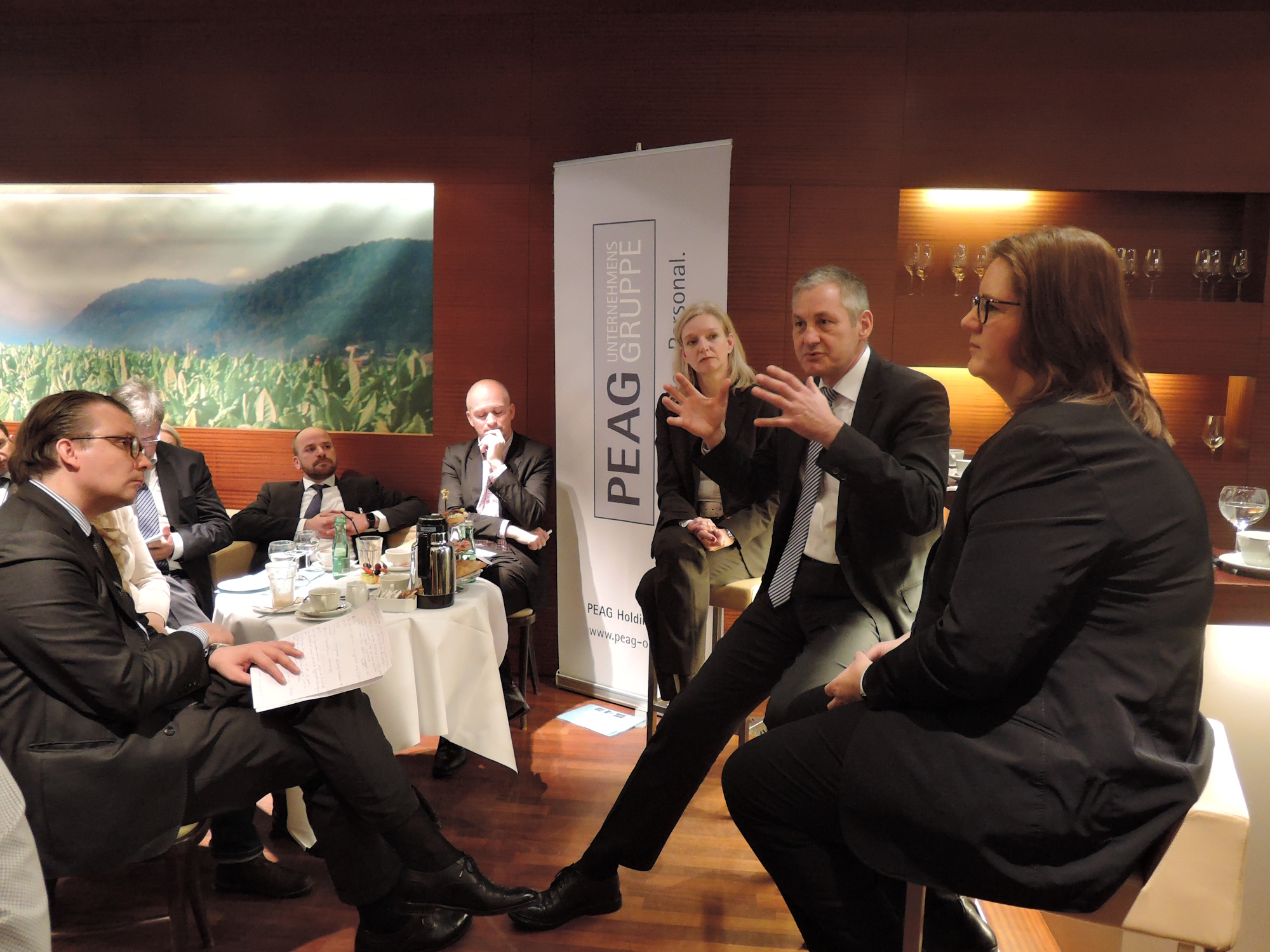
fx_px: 1027
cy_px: 476
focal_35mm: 28
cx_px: 635
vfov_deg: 49.7
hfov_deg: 63.4
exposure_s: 1/60
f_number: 2
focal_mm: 6
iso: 1100
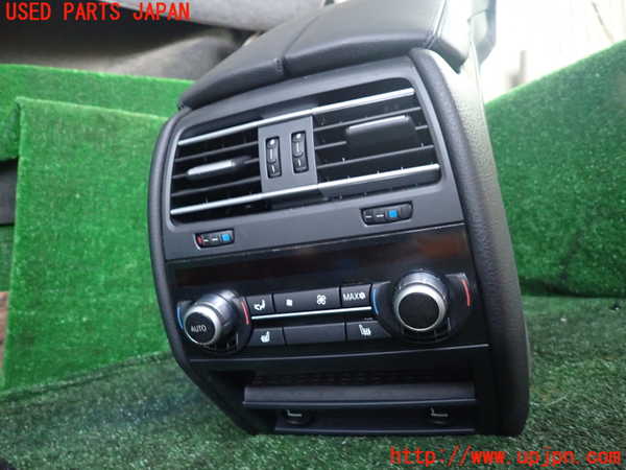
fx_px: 452
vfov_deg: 54.9
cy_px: 235
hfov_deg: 69.4
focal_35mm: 25
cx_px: 313
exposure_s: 1/25
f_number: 2
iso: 800
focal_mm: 4.5
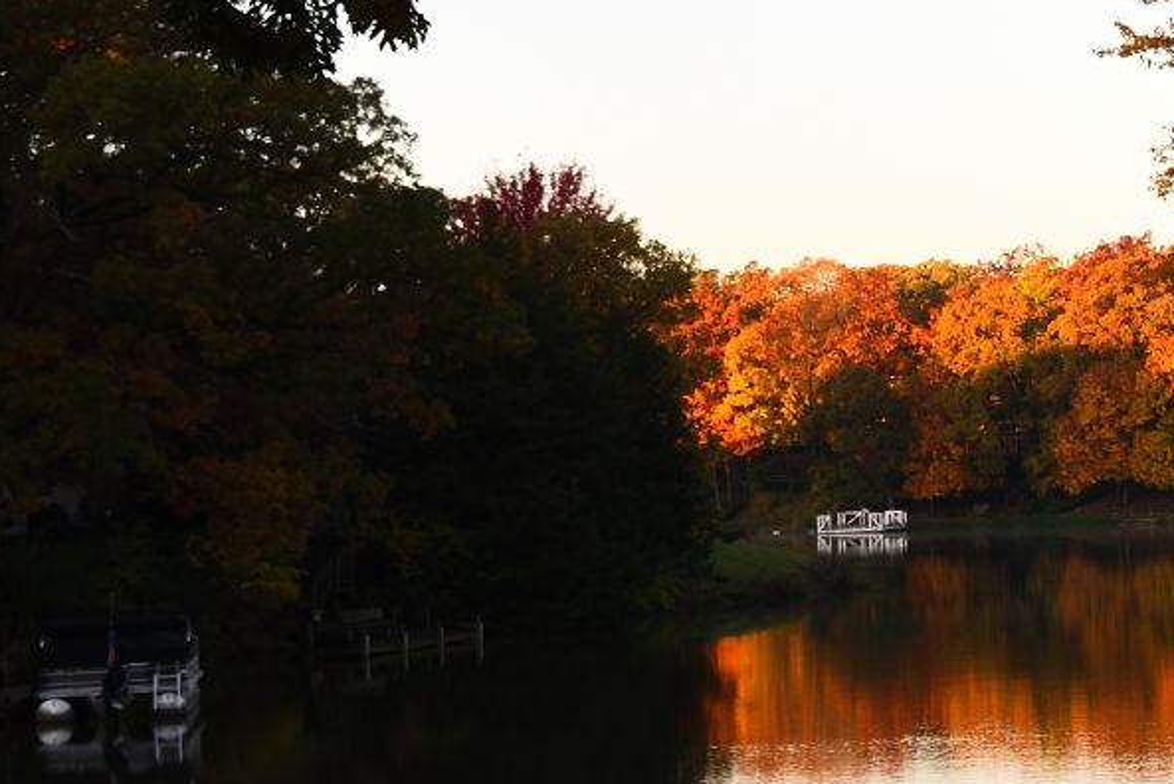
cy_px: 365
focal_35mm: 107
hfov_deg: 18.1
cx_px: 1419
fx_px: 3491
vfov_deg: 12.8
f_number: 5
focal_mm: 31
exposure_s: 1/250
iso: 400
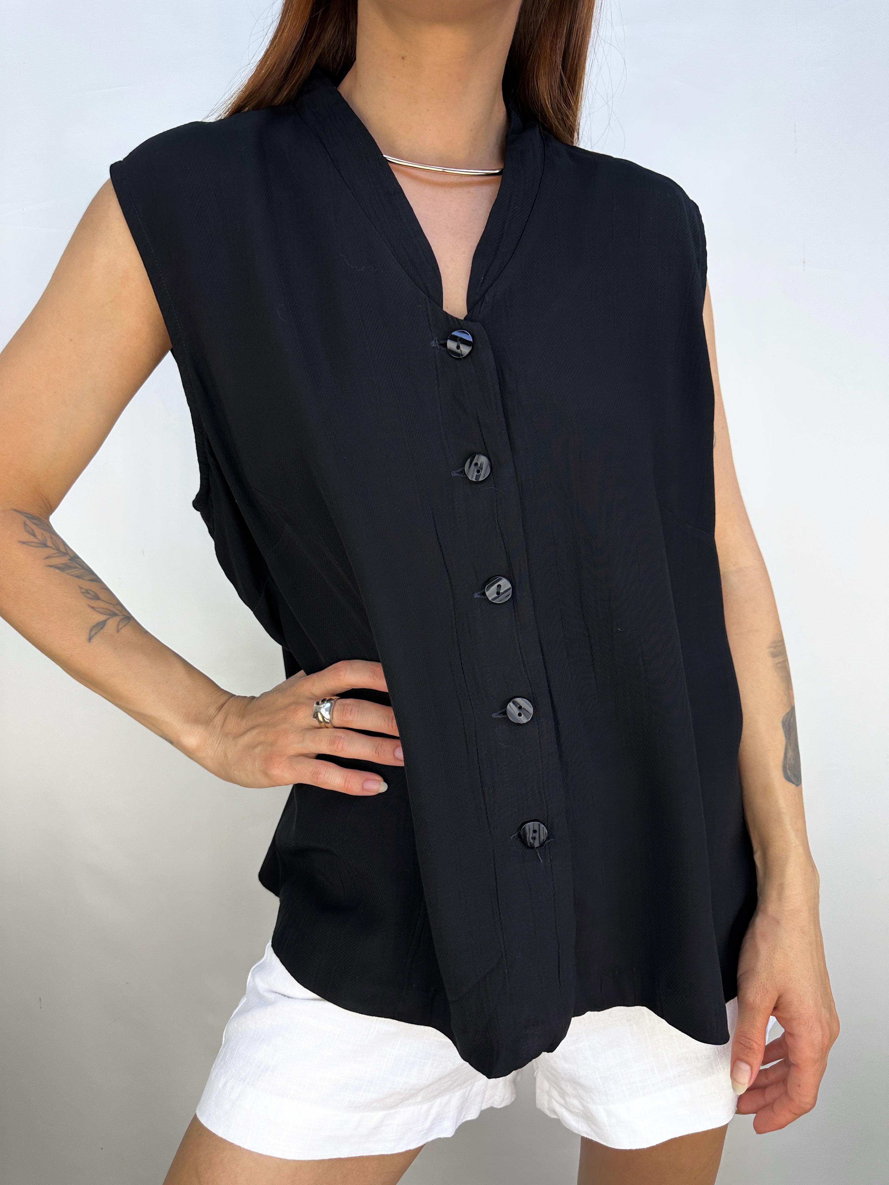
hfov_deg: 56.8
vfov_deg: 71.6
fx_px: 822
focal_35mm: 24
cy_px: 592
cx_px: 444
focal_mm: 6.86
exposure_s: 1/335
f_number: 1.78
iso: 80
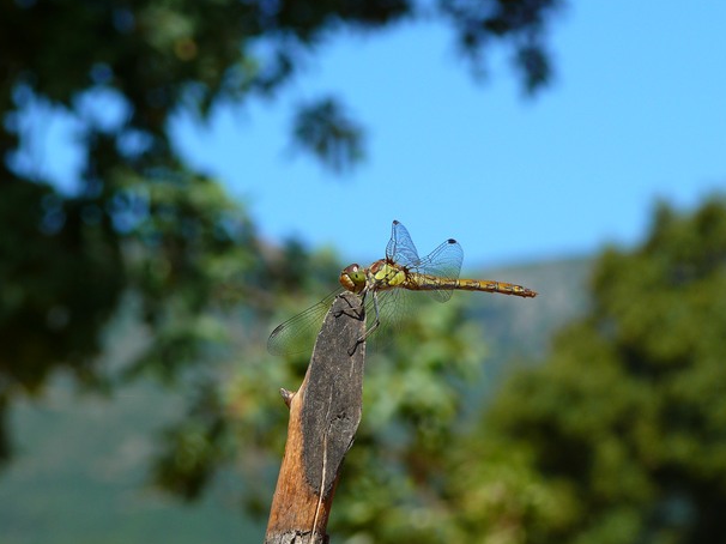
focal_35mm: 177
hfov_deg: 11.2
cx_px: 401
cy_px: 271
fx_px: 3711
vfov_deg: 8.4
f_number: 5
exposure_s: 1/200
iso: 100
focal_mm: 30.3
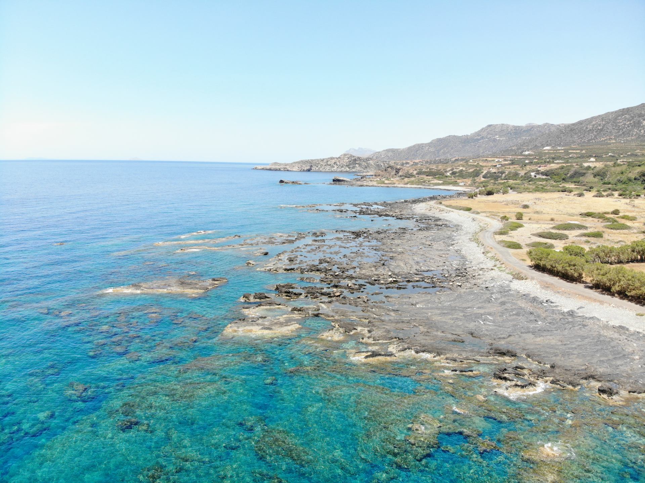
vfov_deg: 56.8
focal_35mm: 24
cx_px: 322
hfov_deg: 71.6
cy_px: 242
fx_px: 447
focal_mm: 4.5
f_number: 2.8
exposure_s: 1/518
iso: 102
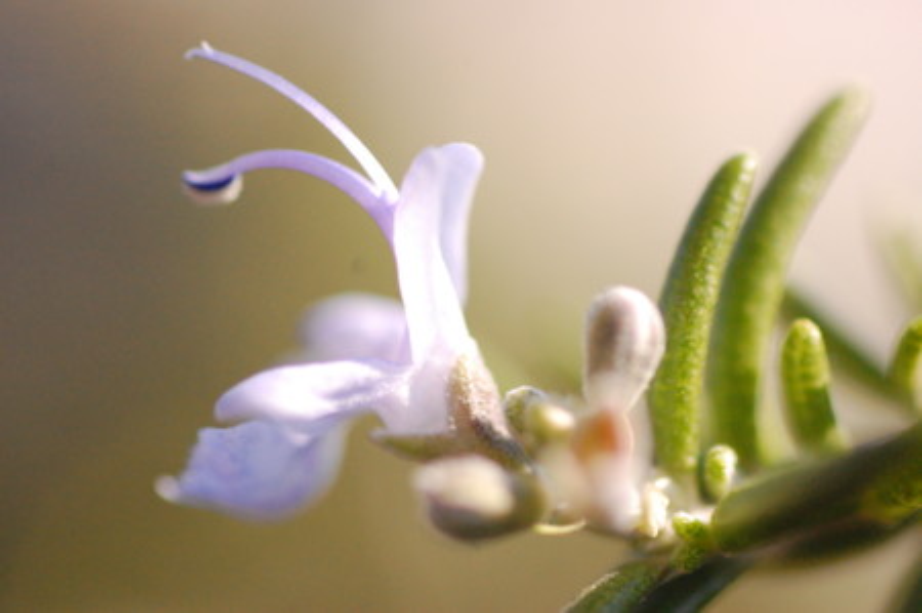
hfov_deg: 27.0
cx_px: 461
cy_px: 306
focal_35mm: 75
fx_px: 1919
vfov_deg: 18.1
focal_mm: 50
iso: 1600
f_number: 3.2
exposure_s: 1/4000
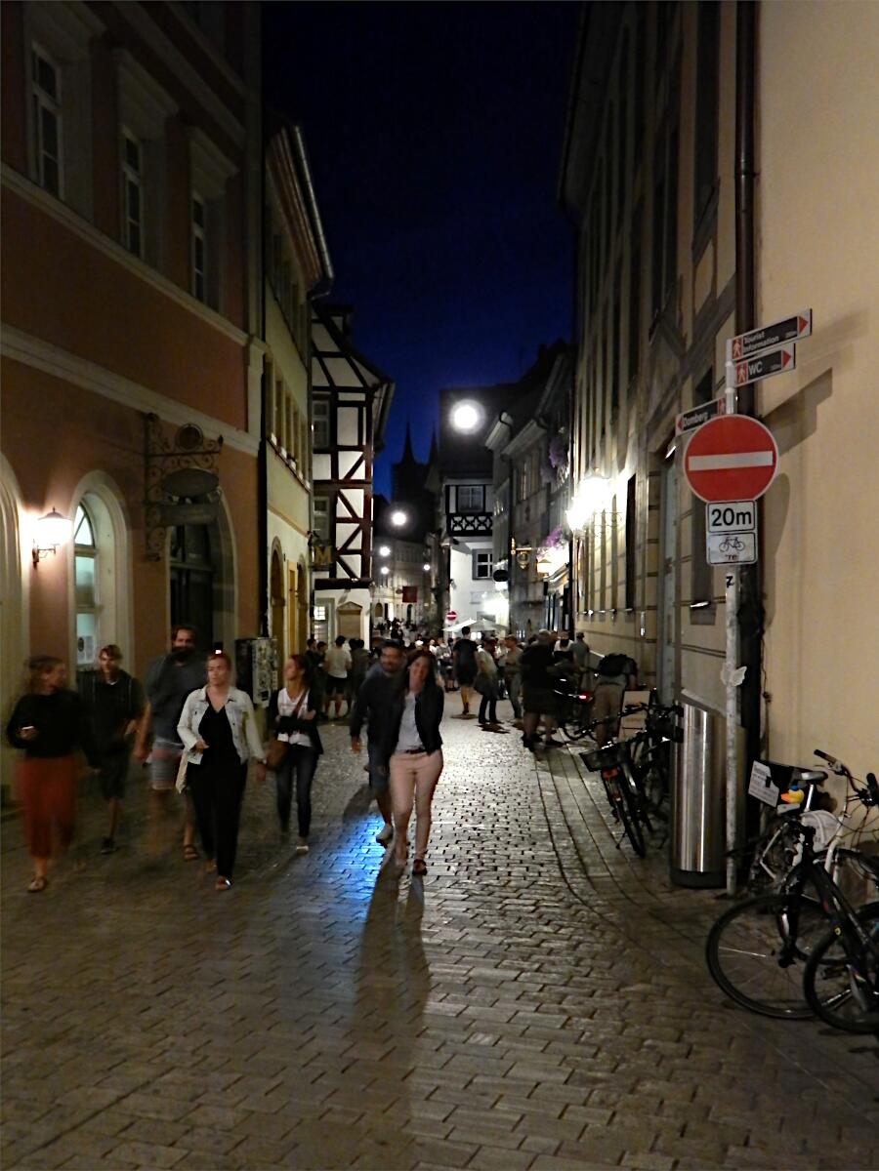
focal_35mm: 35
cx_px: 440
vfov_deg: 52.6
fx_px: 1185
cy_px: 586
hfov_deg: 40.7
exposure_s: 1/15
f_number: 3.3
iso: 1600
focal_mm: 6.1
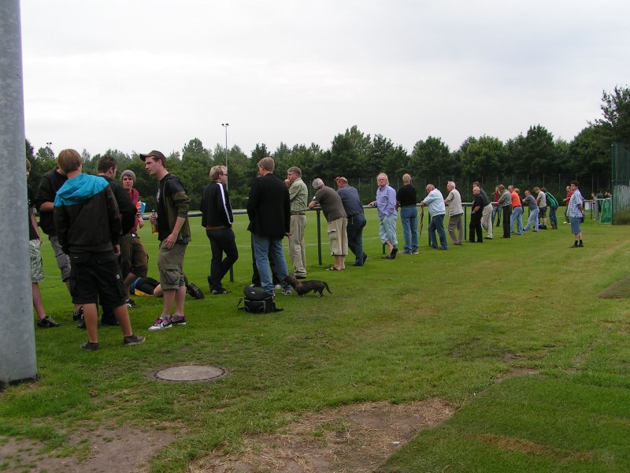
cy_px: 236
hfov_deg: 49.0
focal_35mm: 38
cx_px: 315
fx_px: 692
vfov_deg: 37.7
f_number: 5.6
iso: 50
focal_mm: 5.8
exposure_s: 1/200
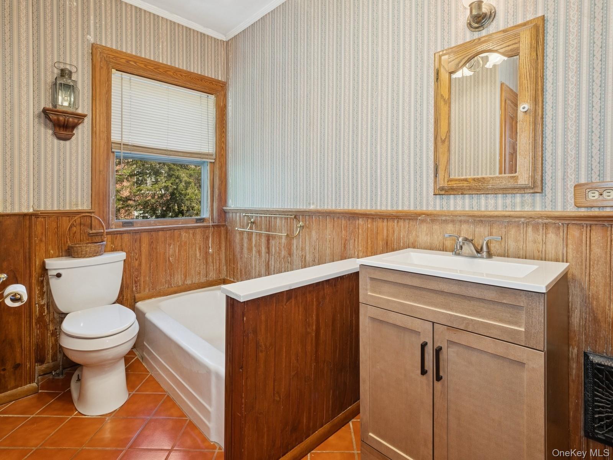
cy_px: 230
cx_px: 306
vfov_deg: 78.1
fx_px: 283
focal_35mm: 16
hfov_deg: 94.5
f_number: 8
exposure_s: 1/6
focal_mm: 8
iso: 400
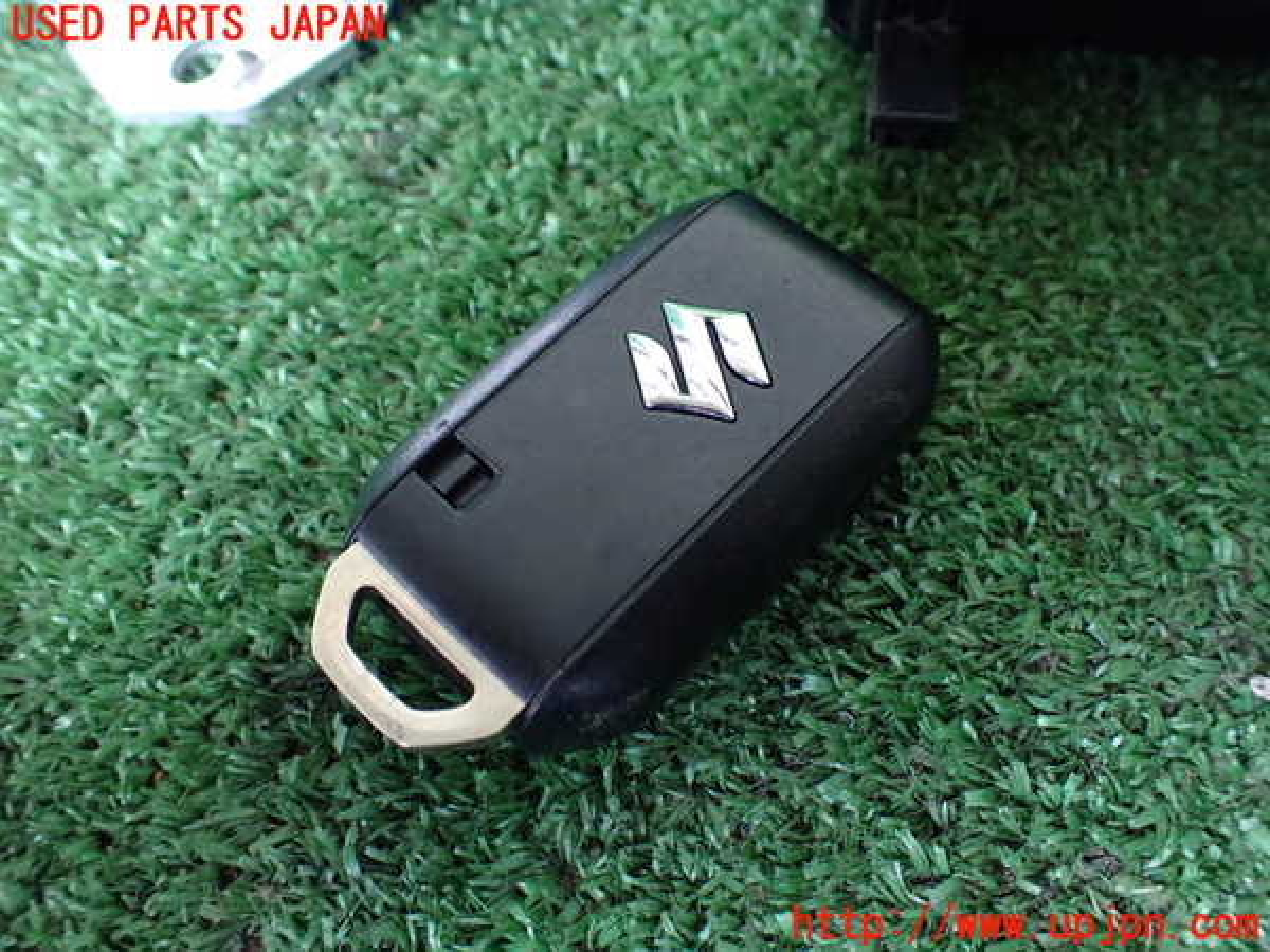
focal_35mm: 30
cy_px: 476
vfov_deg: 46.8
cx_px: 635
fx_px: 1101
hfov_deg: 60.0
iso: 800
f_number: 2.3
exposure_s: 1/50
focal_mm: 5.4
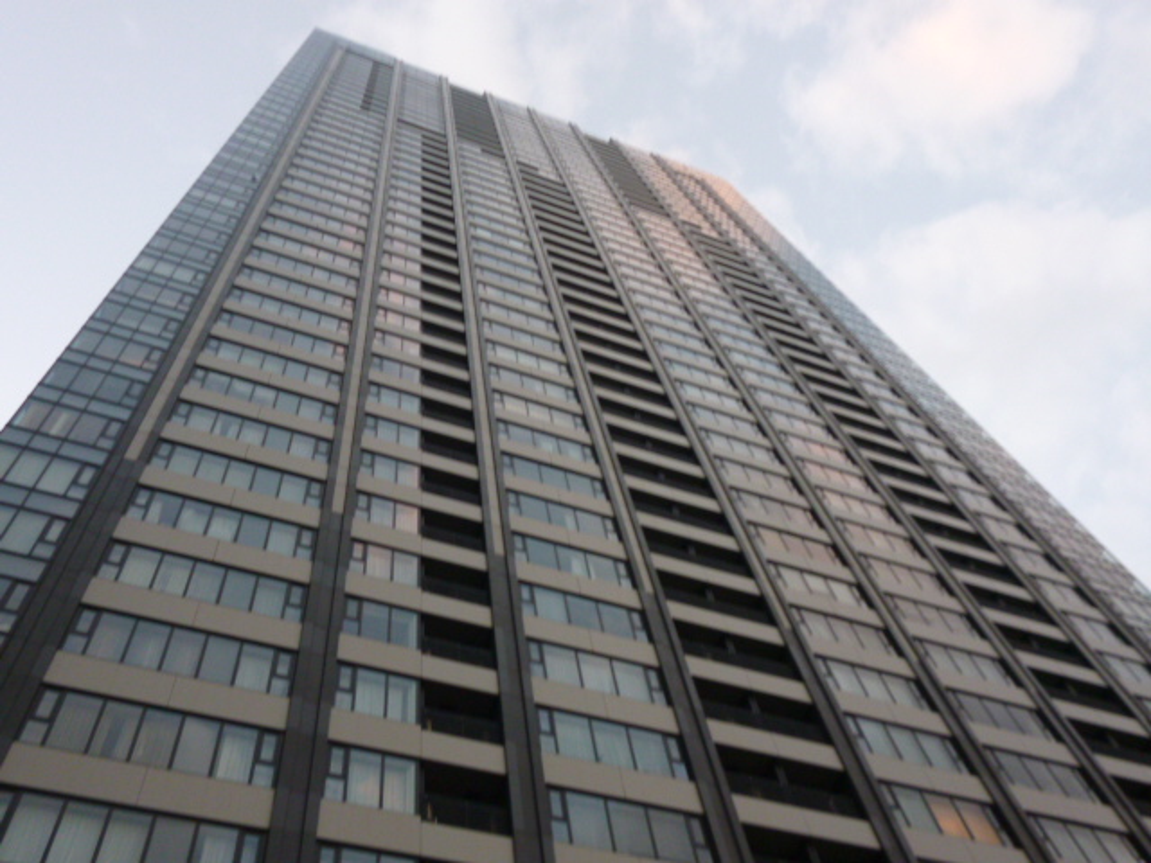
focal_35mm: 32
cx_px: 576
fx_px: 1064
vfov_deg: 44.2
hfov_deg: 56.8
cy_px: 432
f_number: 3.3
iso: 320
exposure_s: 1/60
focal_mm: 5.7
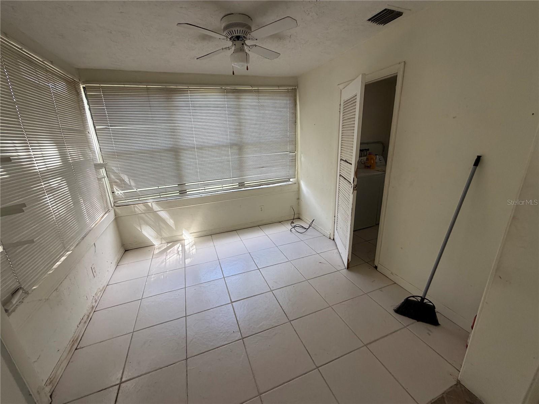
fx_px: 218
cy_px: 202
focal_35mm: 14
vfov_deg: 85.7
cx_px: 270
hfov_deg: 102.1
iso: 200
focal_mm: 2.22
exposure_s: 1/121
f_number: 2.2
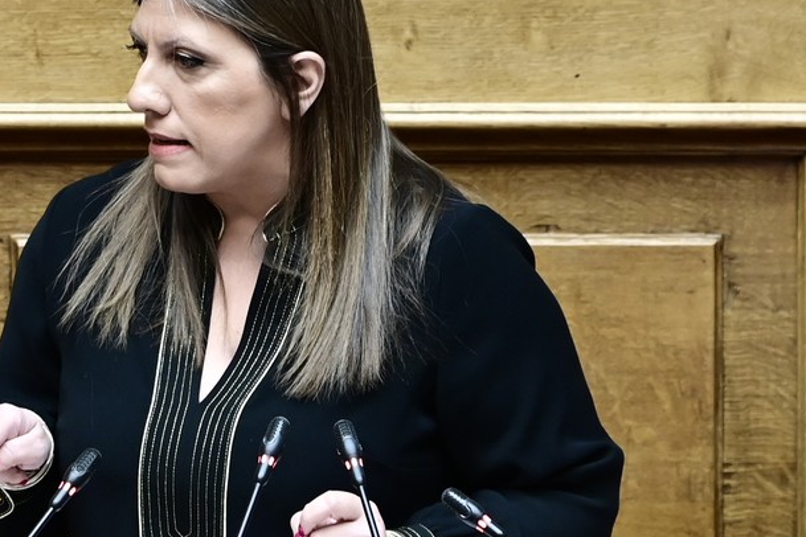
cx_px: 319
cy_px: 370
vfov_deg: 2.3
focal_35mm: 591
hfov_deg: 3.5
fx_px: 13231
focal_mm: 200
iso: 640
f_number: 3.5
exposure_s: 1/160
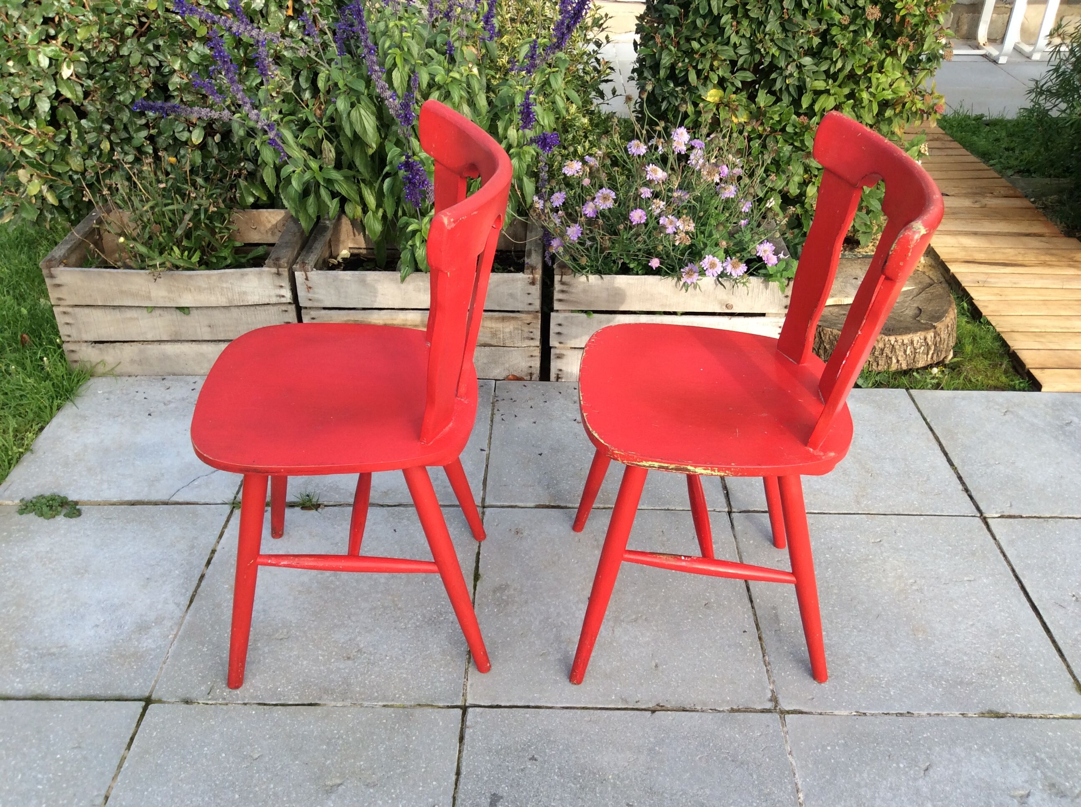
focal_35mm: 32
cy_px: 404
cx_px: 540
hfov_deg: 56.9
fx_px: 998
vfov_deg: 44.1
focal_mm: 3.3
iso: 32
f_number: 2.4
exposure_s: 1/347
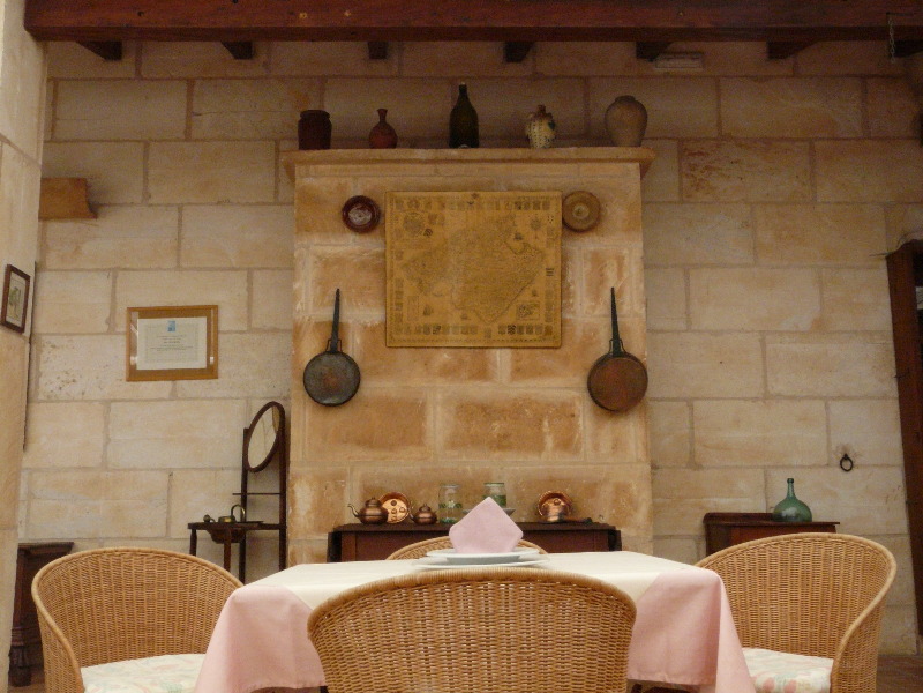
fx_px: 987
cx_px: 462
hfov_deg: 50.1
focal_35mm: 37
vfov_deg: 38.7
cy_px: 346
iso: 400
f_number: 7.1
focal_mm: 6
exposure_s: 1/160
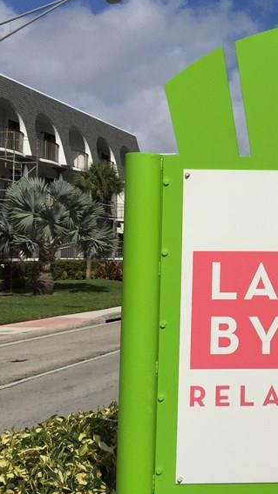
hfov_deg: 18.8
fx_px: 748
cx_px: 403
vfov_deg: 36.6
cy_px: 224
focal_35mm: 57
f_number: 2.2
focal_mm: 4.15
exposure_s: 1/7937
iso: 32
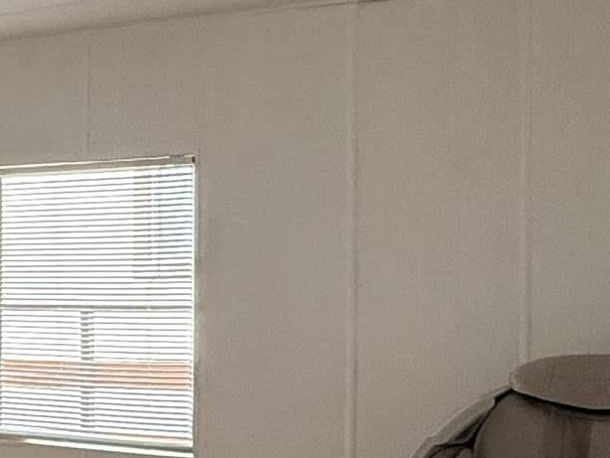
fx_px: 1234
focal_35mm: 70
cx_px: -357
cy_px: 281
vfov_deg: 21.0
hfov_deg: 22.0
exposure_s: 1/99
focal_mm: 2.22
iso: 250
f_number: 2.2
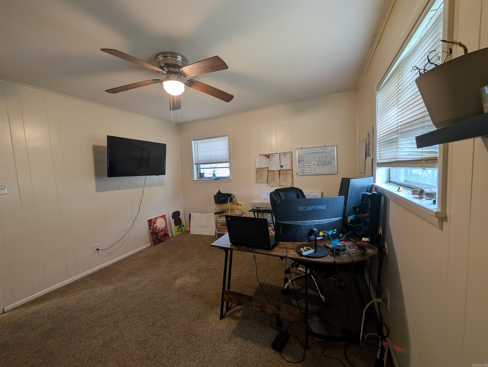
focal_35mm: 12
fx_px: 169
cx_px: 244
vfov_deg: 94.6
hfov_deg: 110.5
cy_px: 184
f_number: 1.7
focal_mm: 2.02
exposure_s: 1/24
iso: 52
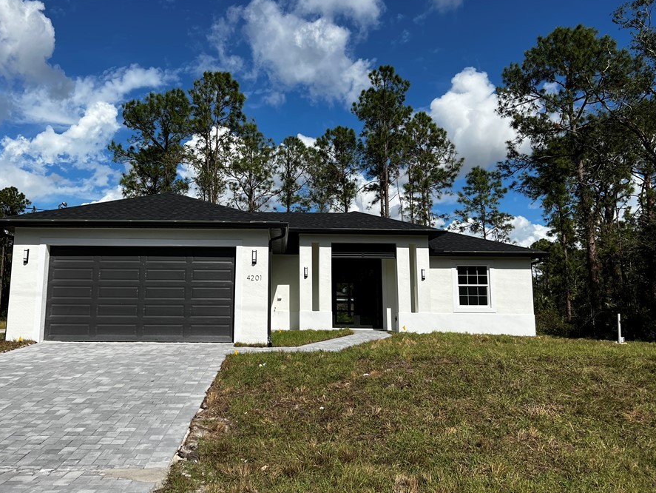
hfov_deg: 59.7
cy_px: 226
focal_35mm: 30
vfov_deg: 46.8
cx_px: 280
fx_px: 569
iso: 50
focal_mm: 5.7
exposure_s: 1/8000
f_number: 1.5
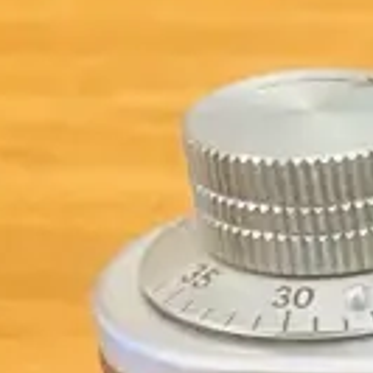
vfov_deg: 8.6
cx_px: 1038
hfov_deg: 8.1
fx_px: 2328
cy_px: 791
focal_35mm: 191
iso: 320
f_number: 1.8
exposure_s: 1/50
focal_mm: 3.99
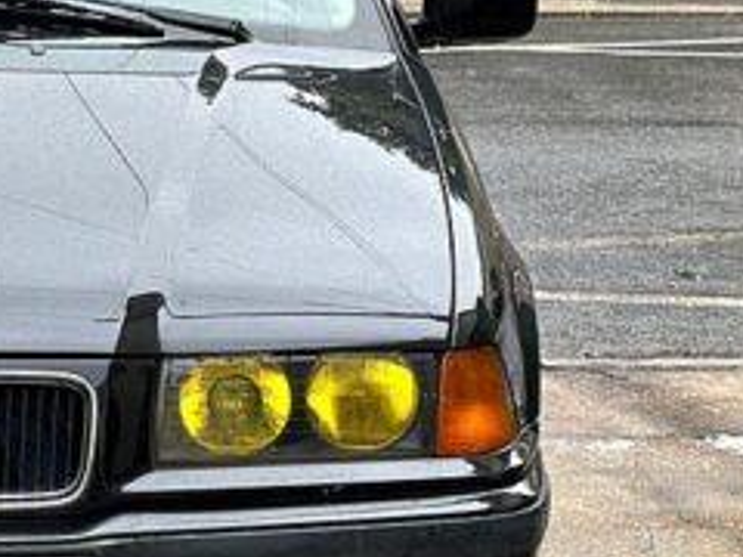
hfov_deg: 12.2
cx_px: -19
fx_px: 3434
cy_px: 356
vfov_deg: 9.3
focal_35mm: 160
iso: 64
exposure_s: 1/309
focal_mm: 6.86
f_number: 1.78
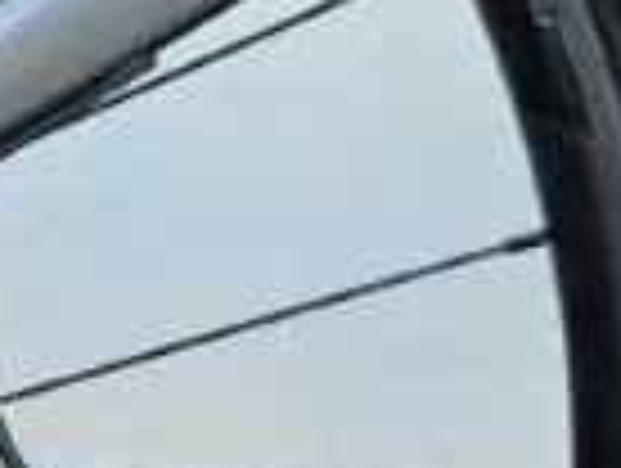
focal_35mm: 133
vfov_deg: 10.9
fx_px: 2390
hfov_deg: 14.2
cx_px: -194
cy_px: 626
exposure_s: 1/100
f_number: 1.8
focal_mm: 5.4
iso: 32
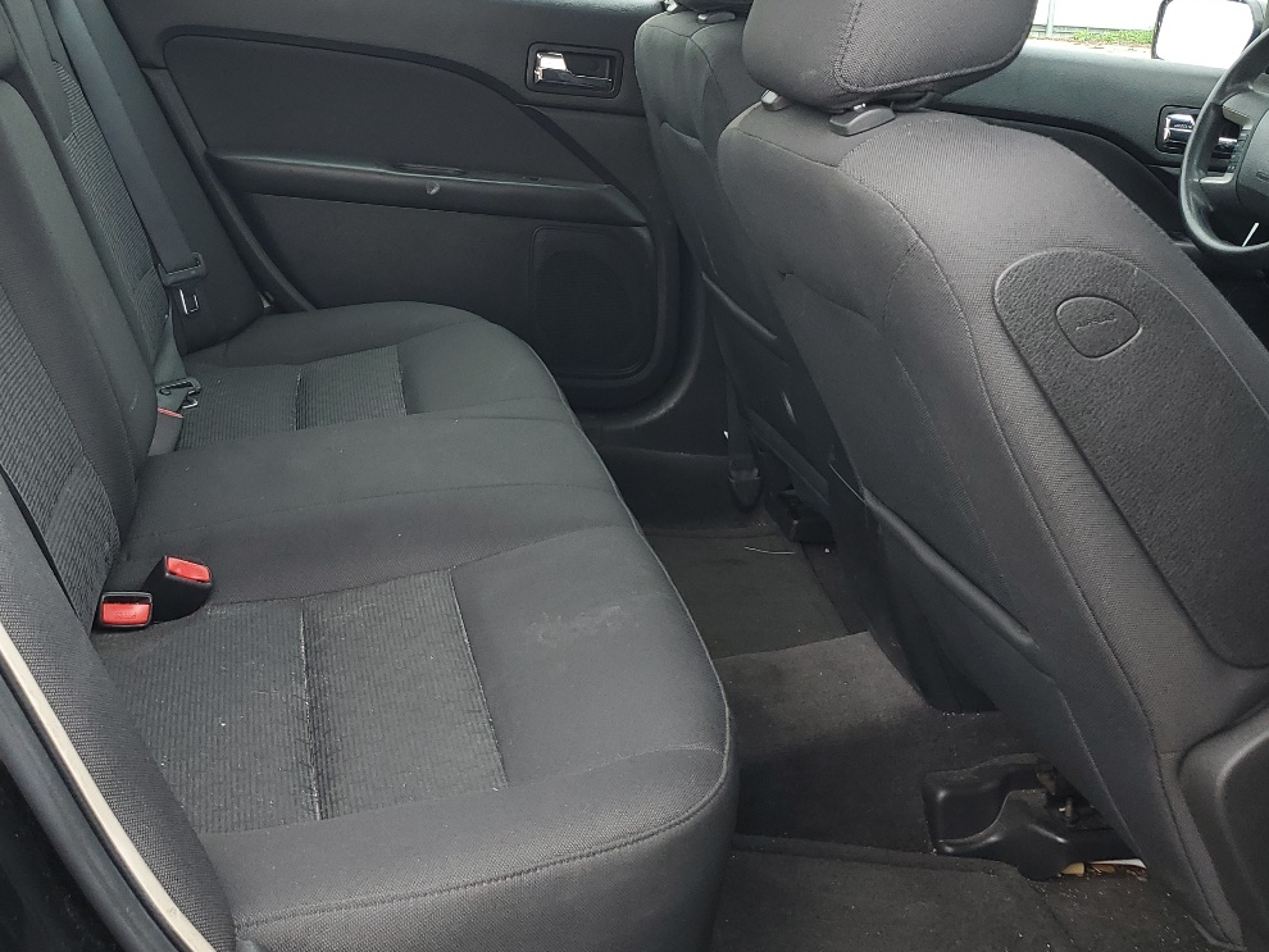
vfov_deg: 33.6
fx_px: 1540
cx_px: 514
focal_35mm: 42
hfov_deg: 44.6
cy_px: 228
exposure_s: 1/270
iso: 50
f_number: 1.5
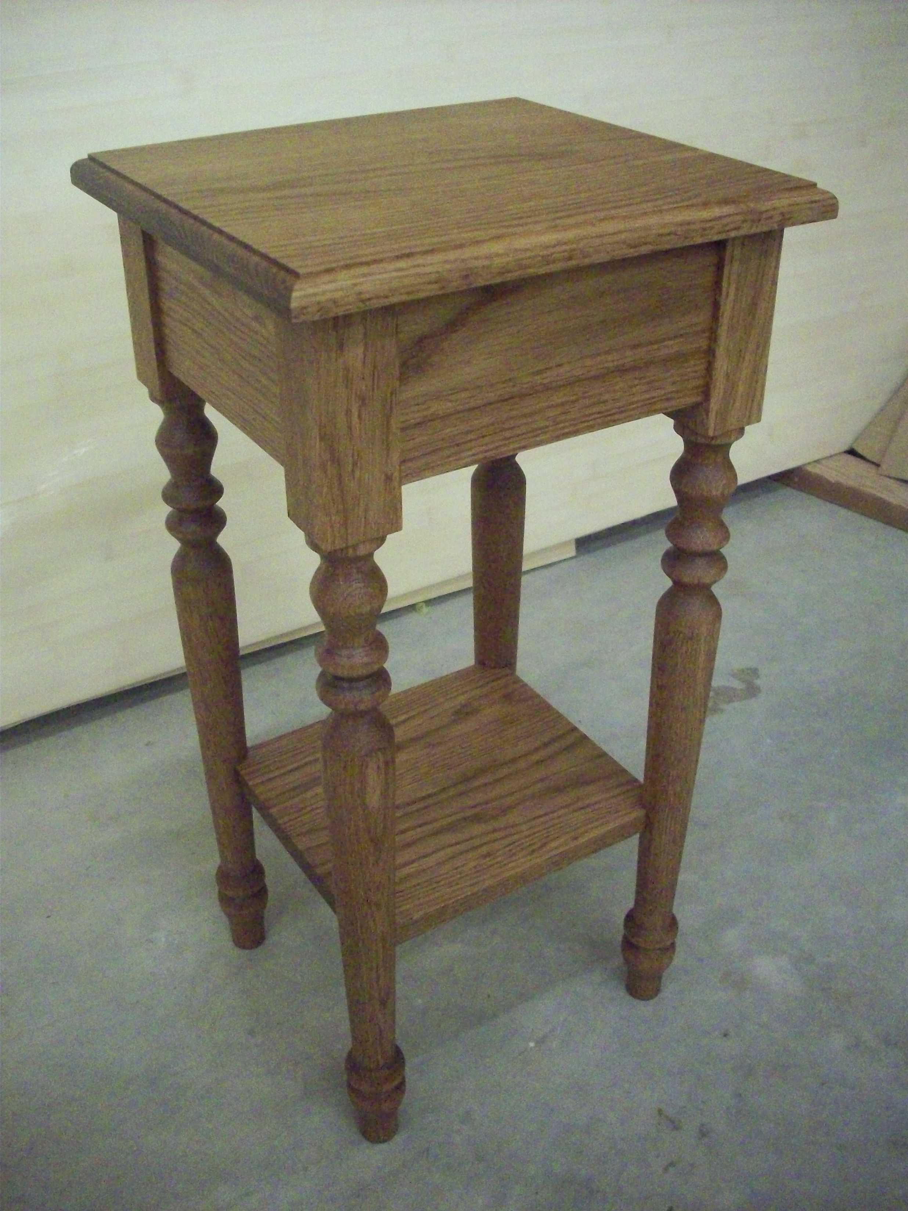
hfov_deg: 38.7
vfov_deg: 50.1
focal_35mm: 37
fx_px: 1294
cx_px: 454
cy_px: 606
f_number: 2.8
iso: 728
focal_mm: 6.2
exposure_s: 1/128
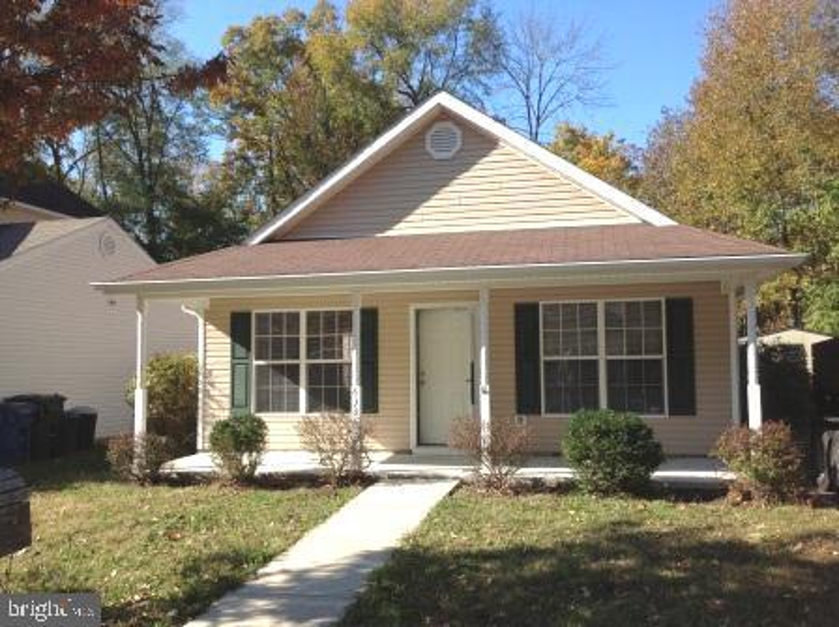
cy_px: 314
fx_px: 847
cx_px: 420
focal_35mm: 35
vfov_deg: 40.6
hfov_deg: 52.7
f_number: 2.4
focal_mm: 4.28
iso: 50
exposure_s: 1/944
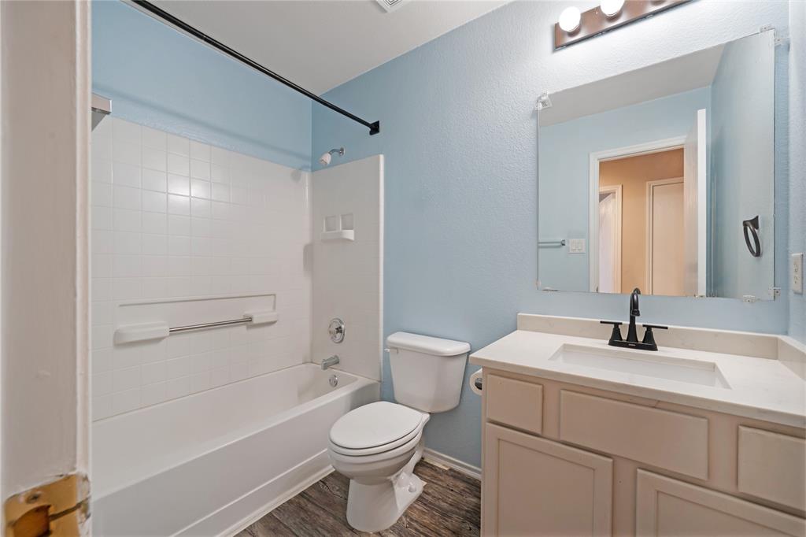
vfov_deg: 77.3
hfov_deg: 100.4
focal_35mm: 15
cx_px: 403
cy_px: 268
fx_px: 336
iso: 500
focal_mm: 15
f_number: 9
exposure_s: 1/13
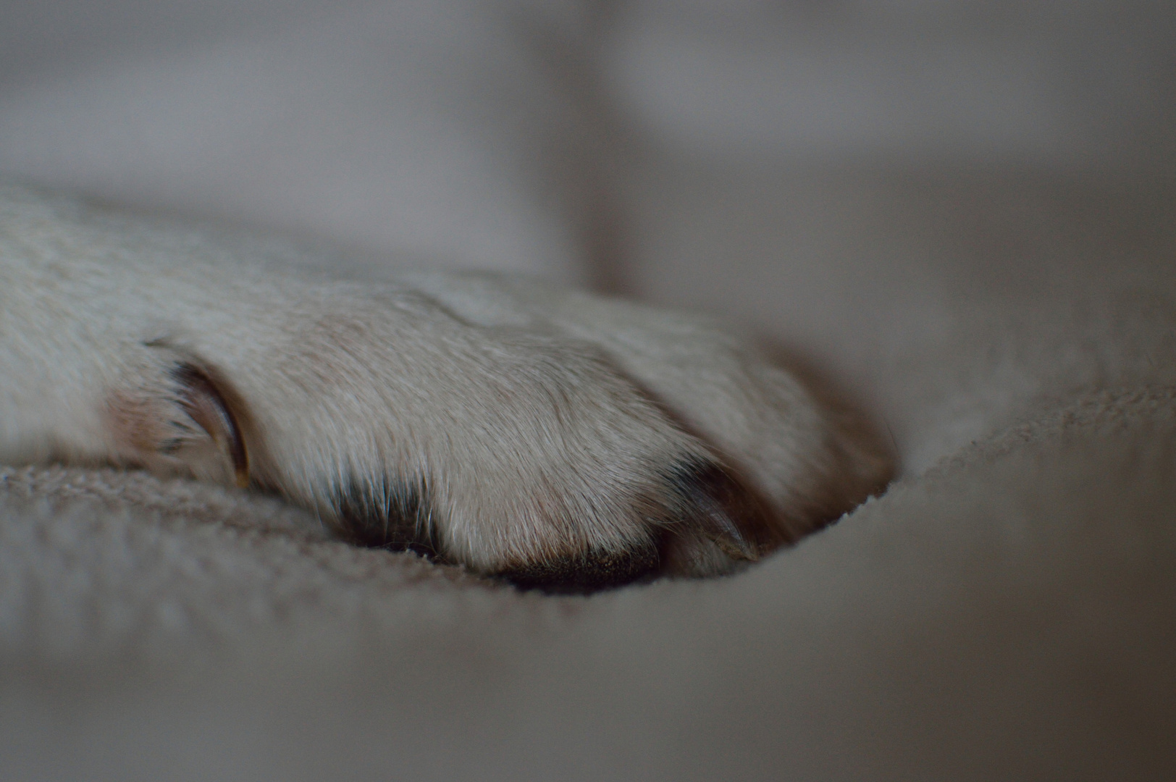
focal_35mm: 52
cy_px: 391
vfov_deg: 25.7
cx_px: 588
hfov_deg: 37.9
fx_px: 1714
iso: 400
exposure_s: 1/400
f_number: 1.8
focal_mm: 35
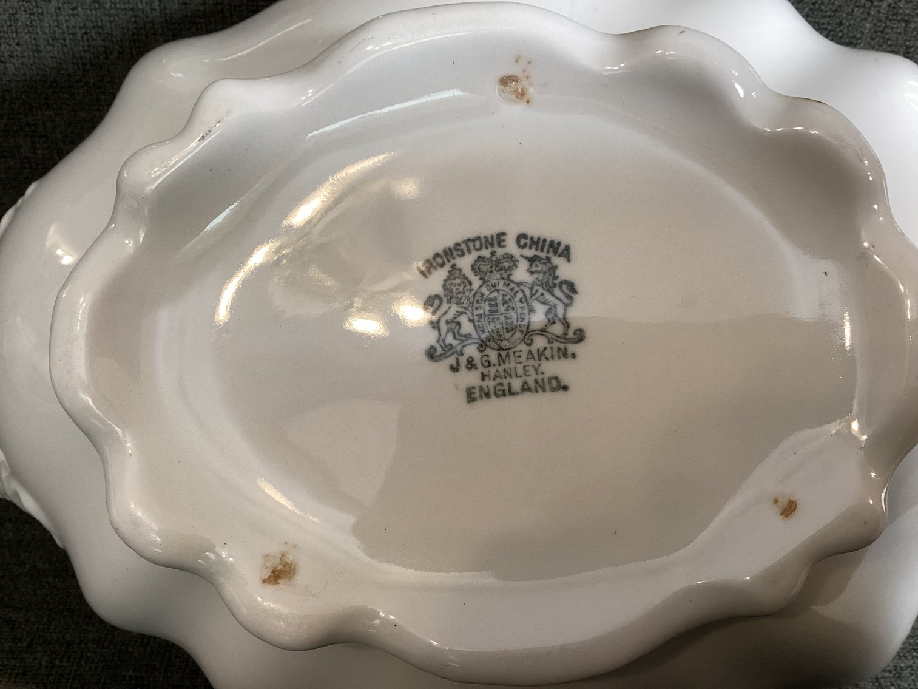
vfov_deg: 45.4
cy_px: 344
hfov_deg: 58.3
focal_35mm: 31
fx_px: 822
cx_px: 459
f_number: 2.4
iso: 125
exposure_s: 1/60
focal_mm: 3.3
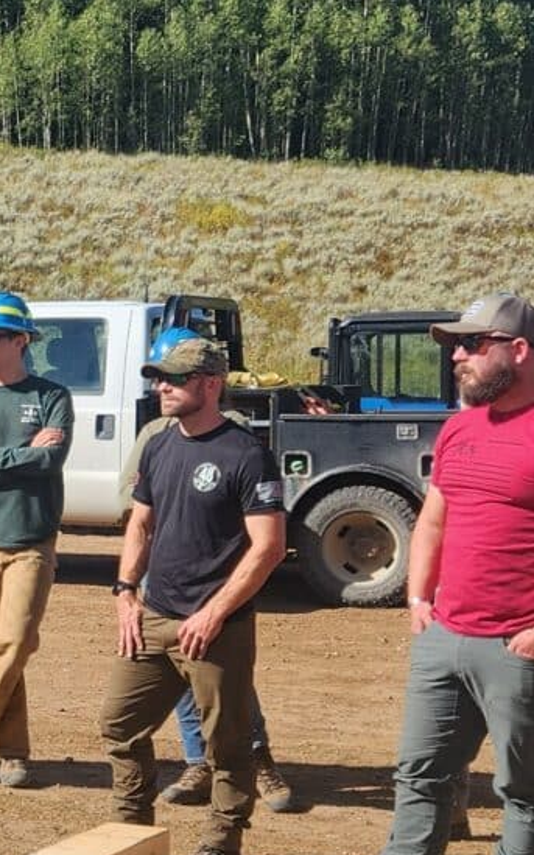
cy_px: 497
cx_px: -386
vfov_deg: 22.8
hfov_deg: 13.1
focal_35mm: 91
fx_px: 2120
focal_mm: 5.4
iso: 20
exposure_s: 1/1076
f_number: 1.8
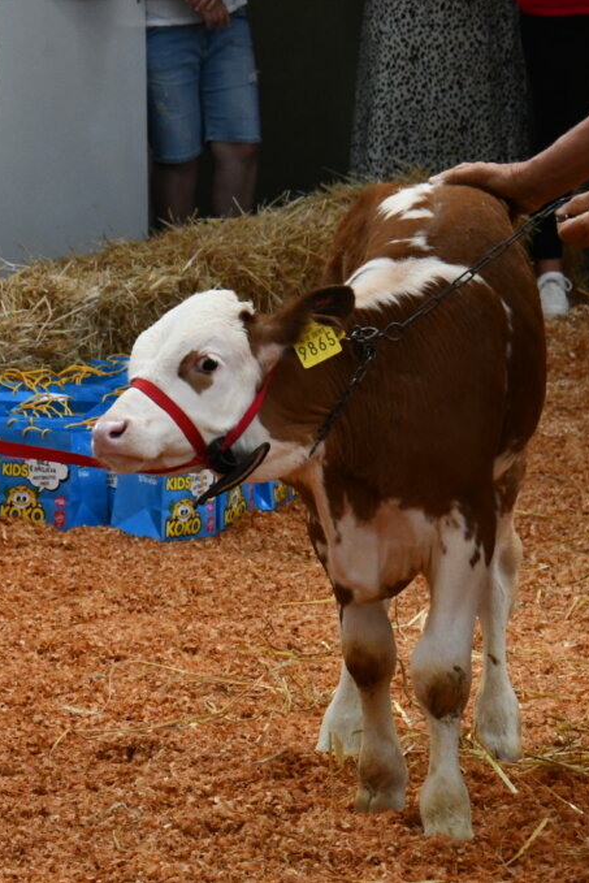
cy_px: 440
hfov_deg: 6.6
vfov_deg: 9.9
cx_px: -49
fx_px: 5102
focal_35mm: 208
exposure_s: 1/400
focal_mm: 92
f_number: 10
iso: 3200
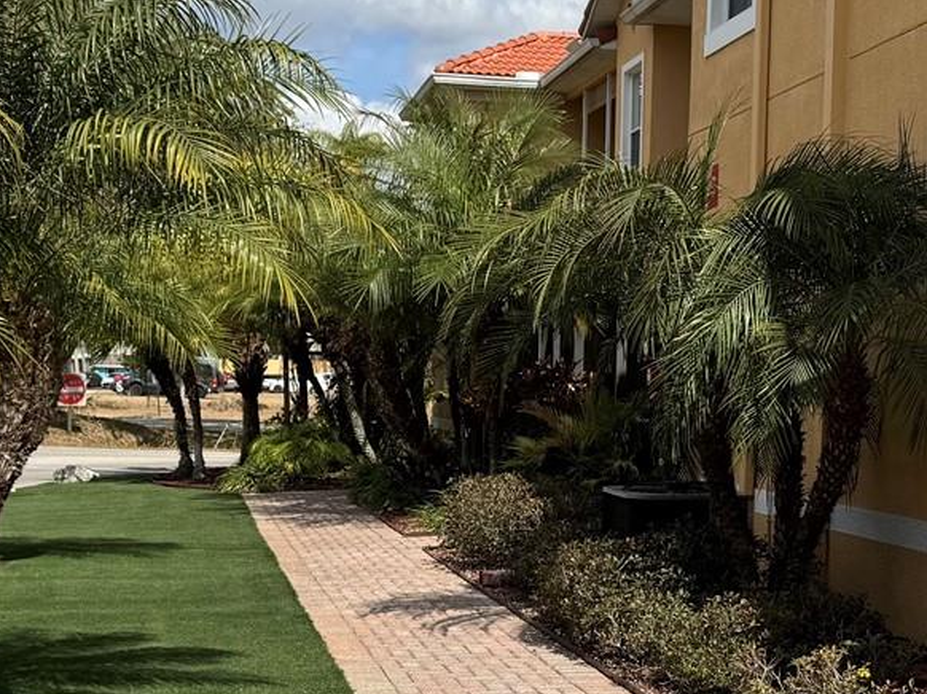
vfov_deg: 22.1
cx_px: 599
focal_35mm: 66
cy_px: 468
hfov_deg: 29.2
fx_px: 1767
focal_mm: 6.76
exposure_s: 1/5348
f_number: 1.78
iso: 80
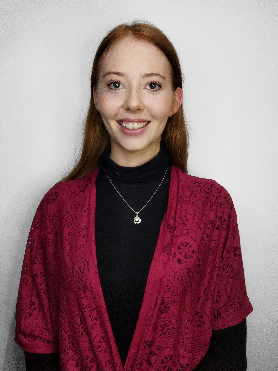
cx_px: 139
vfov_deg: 65.3
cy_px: 186
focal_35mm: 27
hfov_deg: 51.4
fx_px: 289
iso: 481
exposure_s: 1/50
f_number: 1.79
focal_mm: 4.71
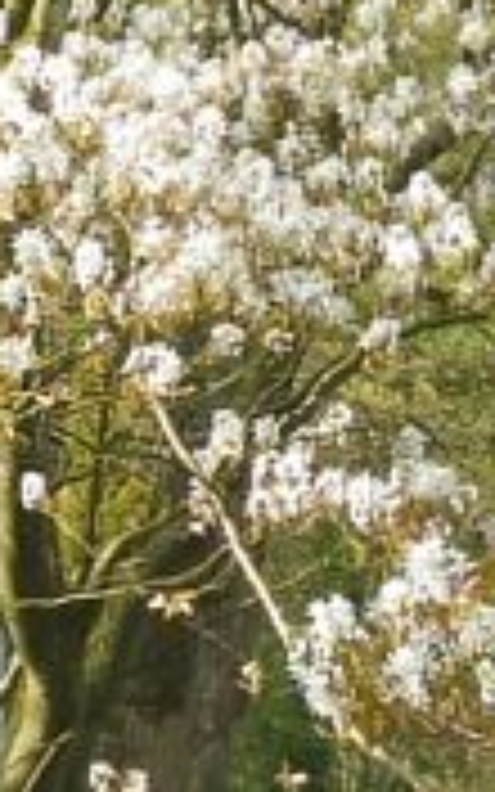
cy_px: 430
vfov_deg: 6.7
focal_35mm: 313
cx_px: -810
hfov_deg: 4.1
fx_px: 6756
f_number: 5
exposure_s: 1/100
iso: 100
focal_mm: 9
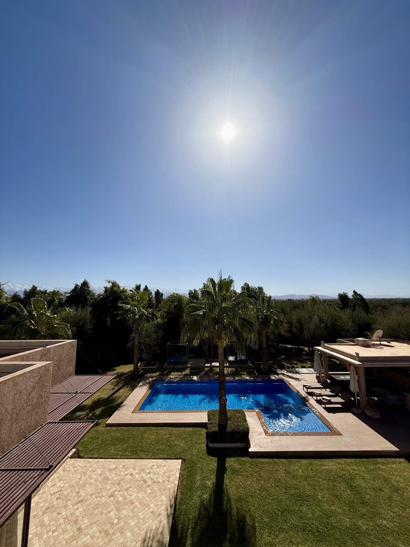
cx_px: 205
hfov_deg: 85.7
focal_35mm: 14
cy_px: 274
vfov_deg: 102.1
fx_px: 221
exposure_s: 1/6803
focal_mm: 2.22
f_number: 2.2
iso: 50
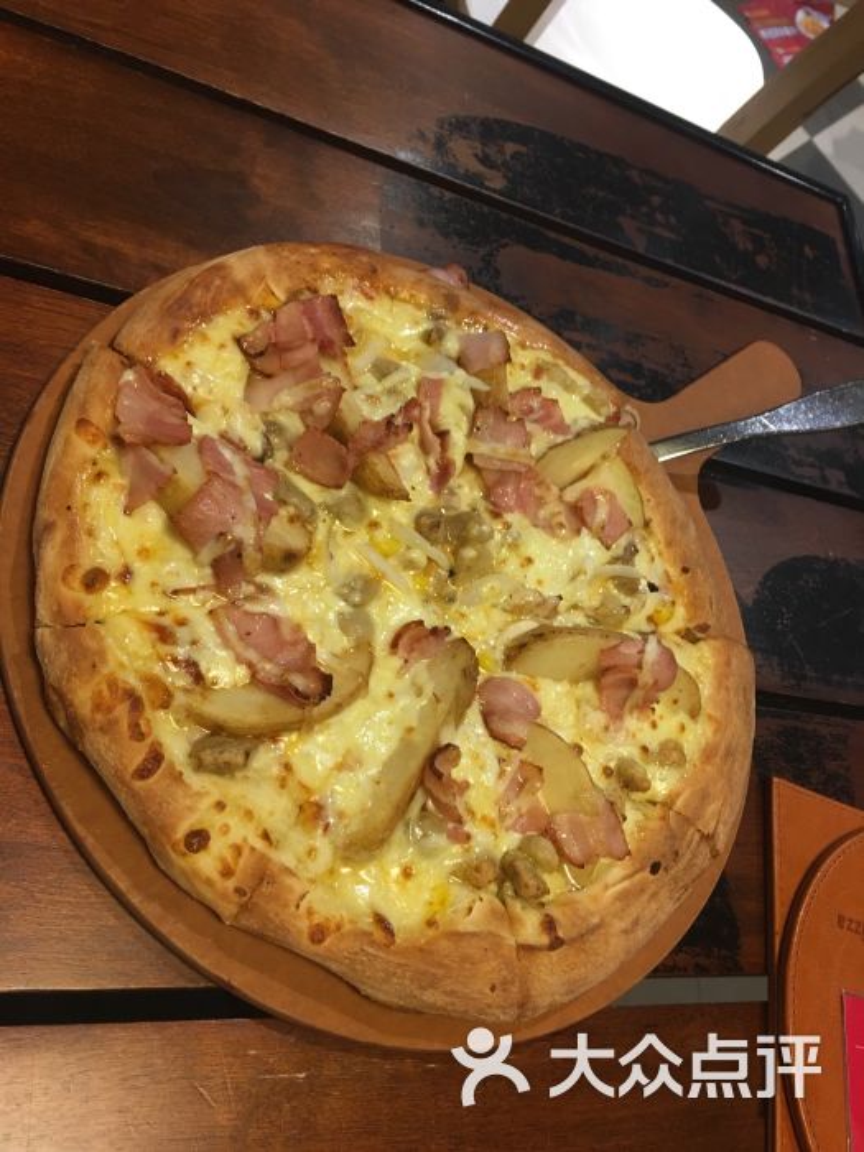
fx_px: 965
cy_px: 576
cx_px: 432
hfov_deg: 48.2
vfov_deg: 61.7
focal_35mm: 29
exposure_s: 1/33
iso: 125
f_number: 2.2
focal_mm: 4.15
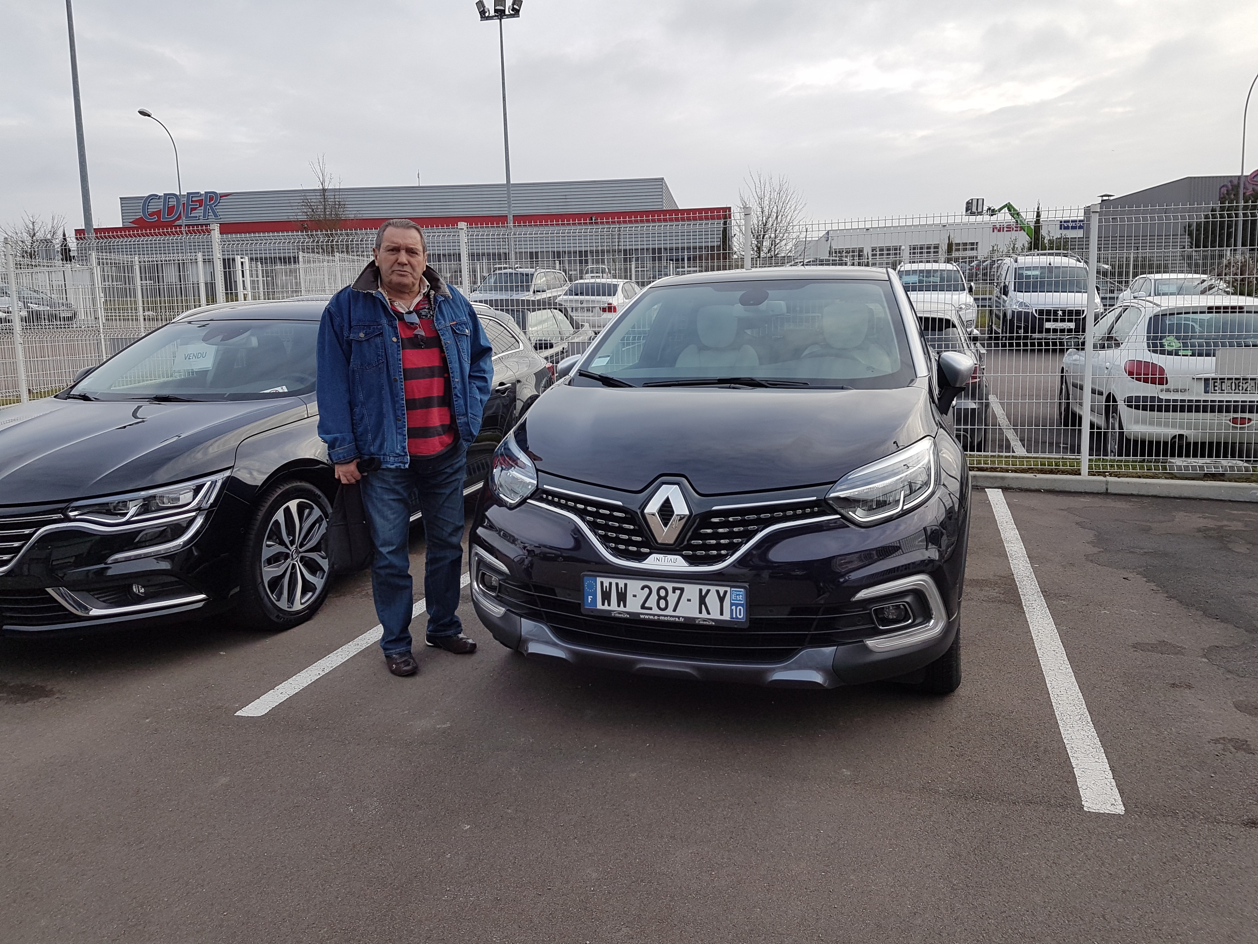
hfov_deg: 67.3
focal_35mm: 26
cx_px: 629
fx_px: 945
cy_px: 472
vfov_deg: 53.1
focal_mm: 4.2
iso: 40
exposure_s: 1/473
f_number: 1.7
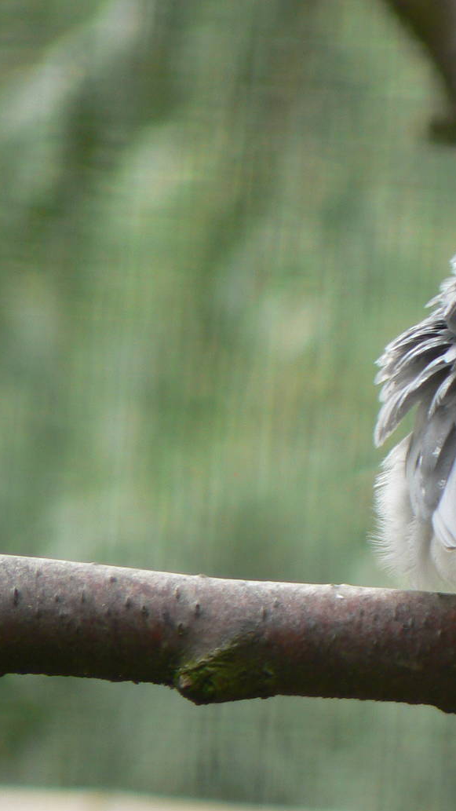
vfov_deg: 3.0
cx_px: 598
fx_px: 15672
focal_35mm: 729
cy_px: 408
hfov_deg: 1.7
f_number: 4
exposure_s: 1/100
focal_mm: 72
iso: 80
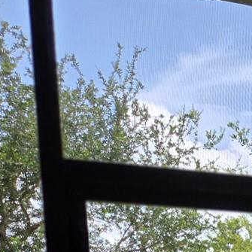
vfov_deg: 15.8
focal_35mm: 97
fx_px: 799
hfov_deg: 13.5
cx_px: 588
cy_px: 424
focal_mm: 5.4
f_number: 1.8
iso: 80
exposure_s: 1/719
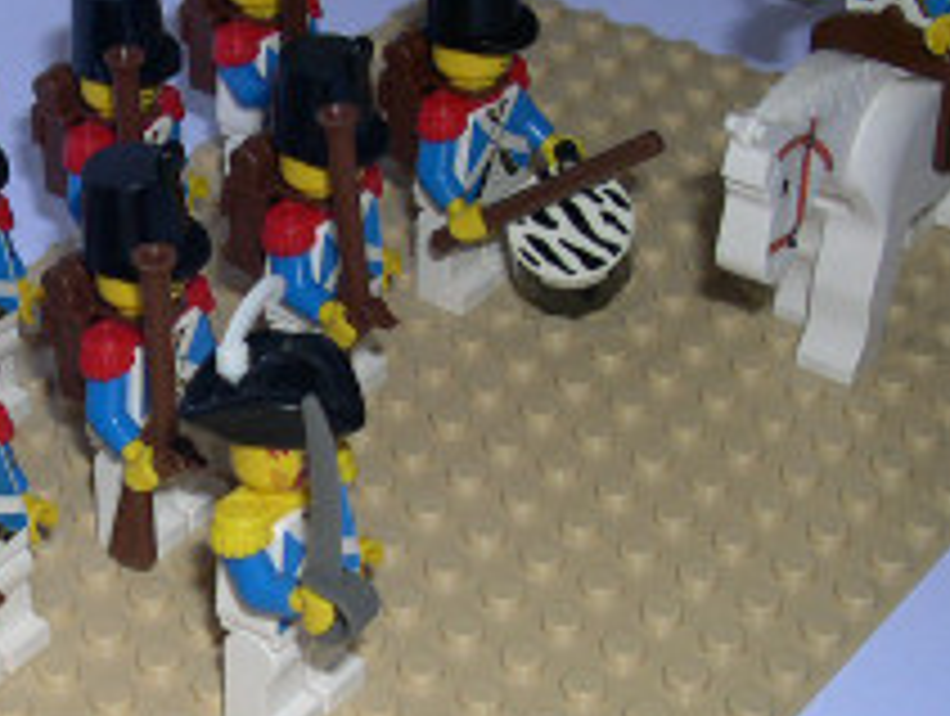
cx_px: 50
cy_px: 486
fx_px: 2529
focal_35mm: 92
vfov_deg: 16.1
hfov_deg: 20.7
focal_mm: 8
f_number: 7.6
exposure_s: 1/30
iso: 100
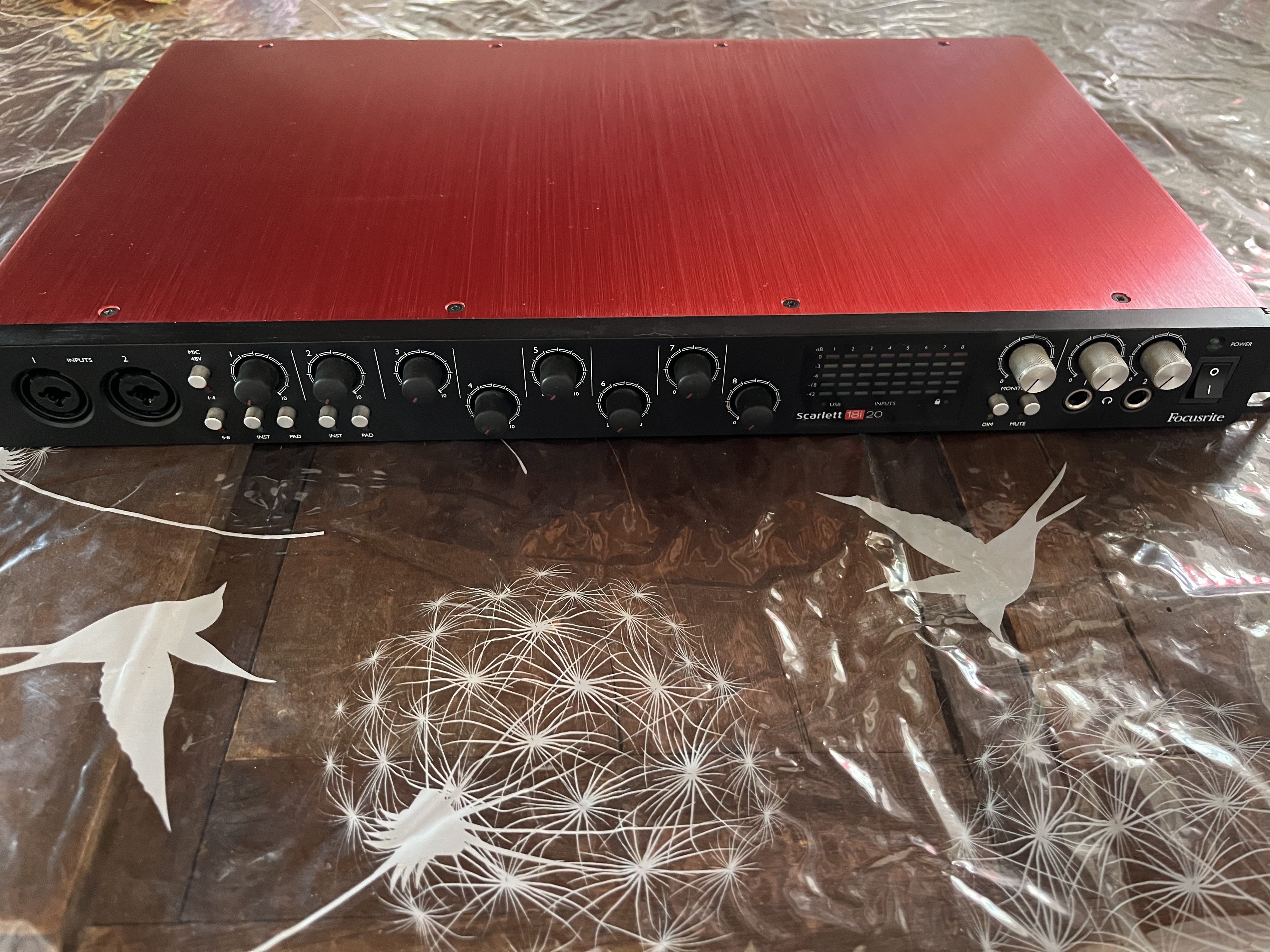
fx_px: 954
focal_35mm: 26
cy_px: 476
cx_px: 635
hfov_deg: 67.3
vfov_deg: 53.1
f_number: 1.6
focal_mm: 5.1
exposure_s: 1/36
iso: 640
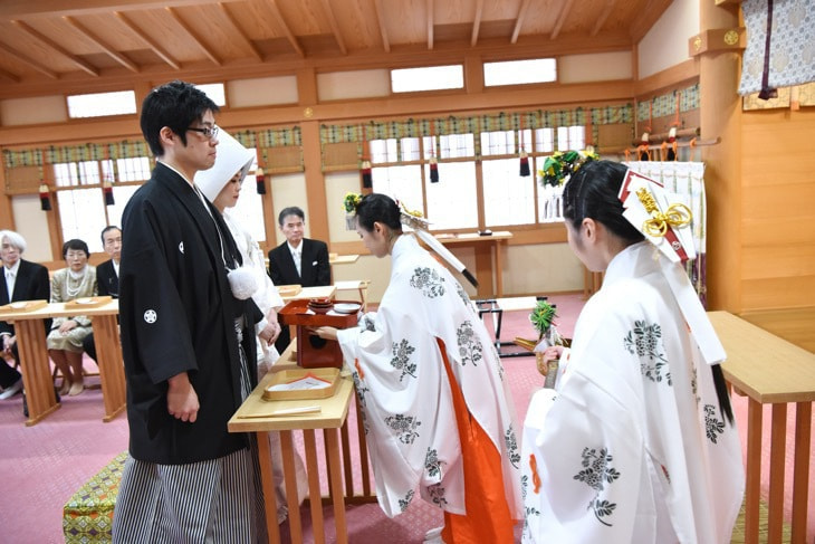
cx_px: 408
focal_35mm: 30
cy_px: 272
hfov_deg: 61.9
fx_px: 679
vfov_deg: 43.6
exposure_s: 1/60
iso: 4000
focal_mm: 30
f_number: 4.5
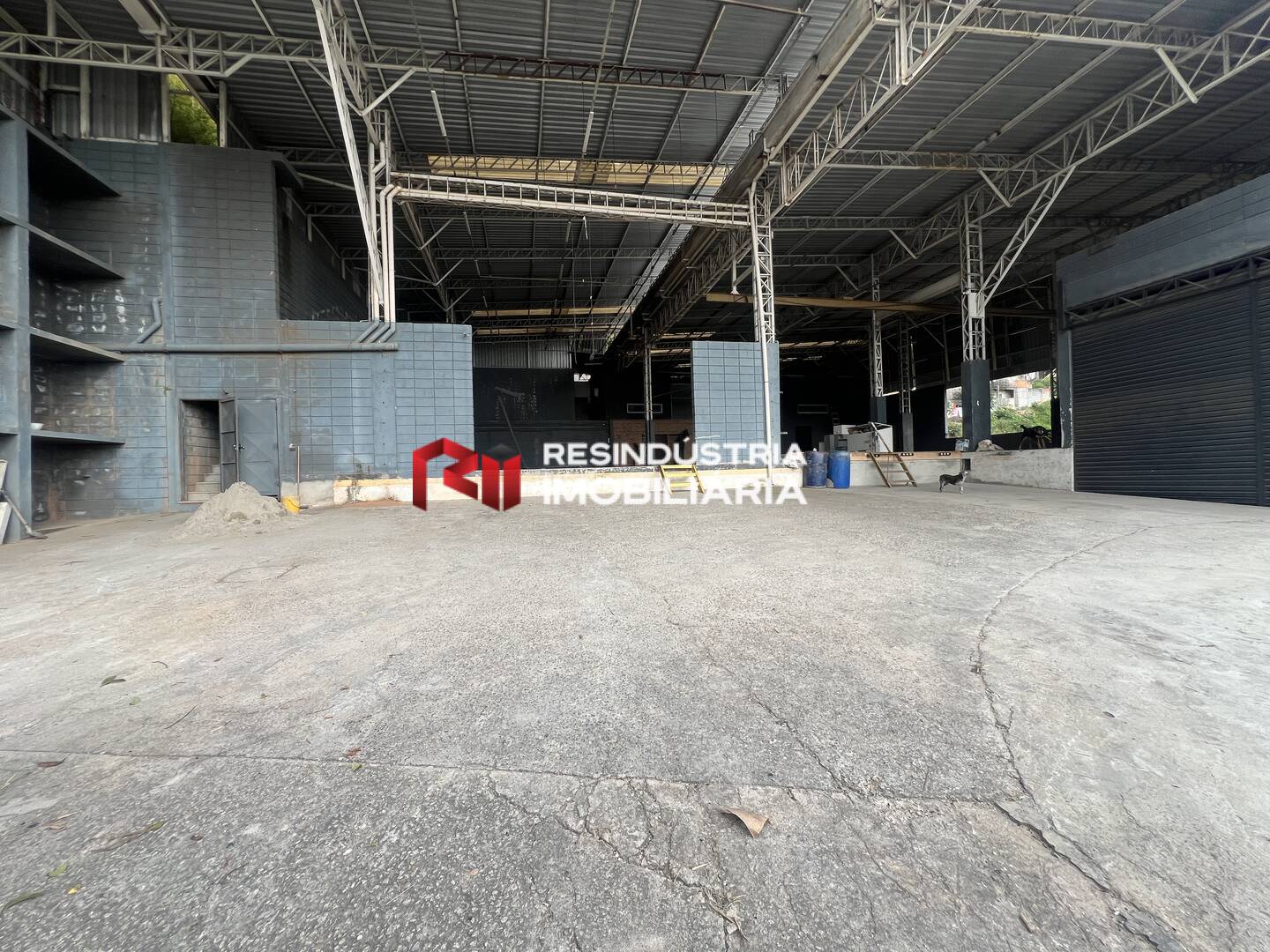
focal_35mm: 13
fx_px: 477
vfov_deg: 89.9
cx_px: 635
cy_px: 476
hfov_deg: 106.2
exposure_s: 1/416
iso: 32
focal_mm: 1.57
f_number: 1.8
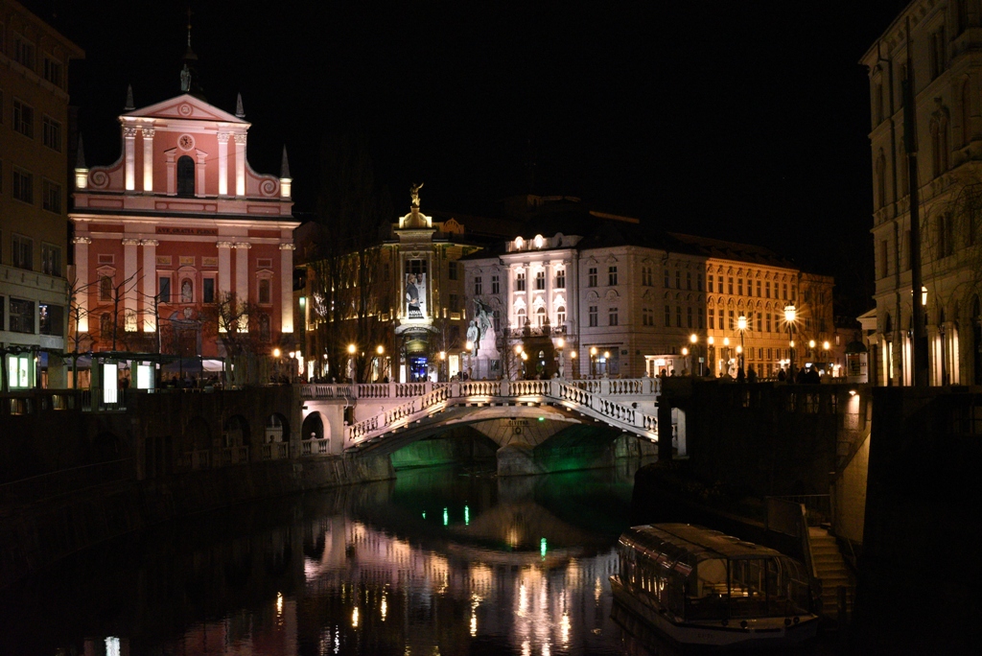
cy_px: 328
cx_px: 491
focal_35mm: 50
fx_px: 1365
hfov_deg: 39.6
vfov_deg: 27.0
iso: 10000
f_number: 16
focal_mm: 50
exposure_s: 1/5
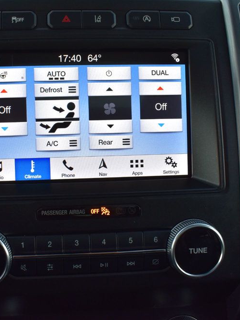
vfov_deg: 46.8
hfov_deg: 35.7
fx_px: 370
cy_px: 157
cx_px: 83
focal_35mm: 40
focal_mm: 18
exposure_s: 1/50
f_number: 8
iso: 400
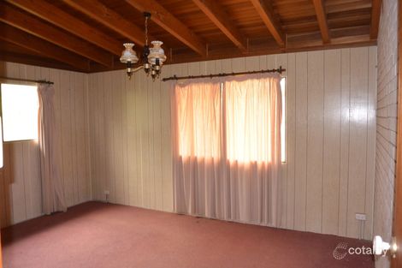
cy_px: 134
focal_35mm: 27
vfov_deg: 47.9
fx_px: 301
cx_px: 201
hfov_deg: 67.4
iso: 560
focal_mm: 10
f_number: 3.5
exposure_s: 1/30
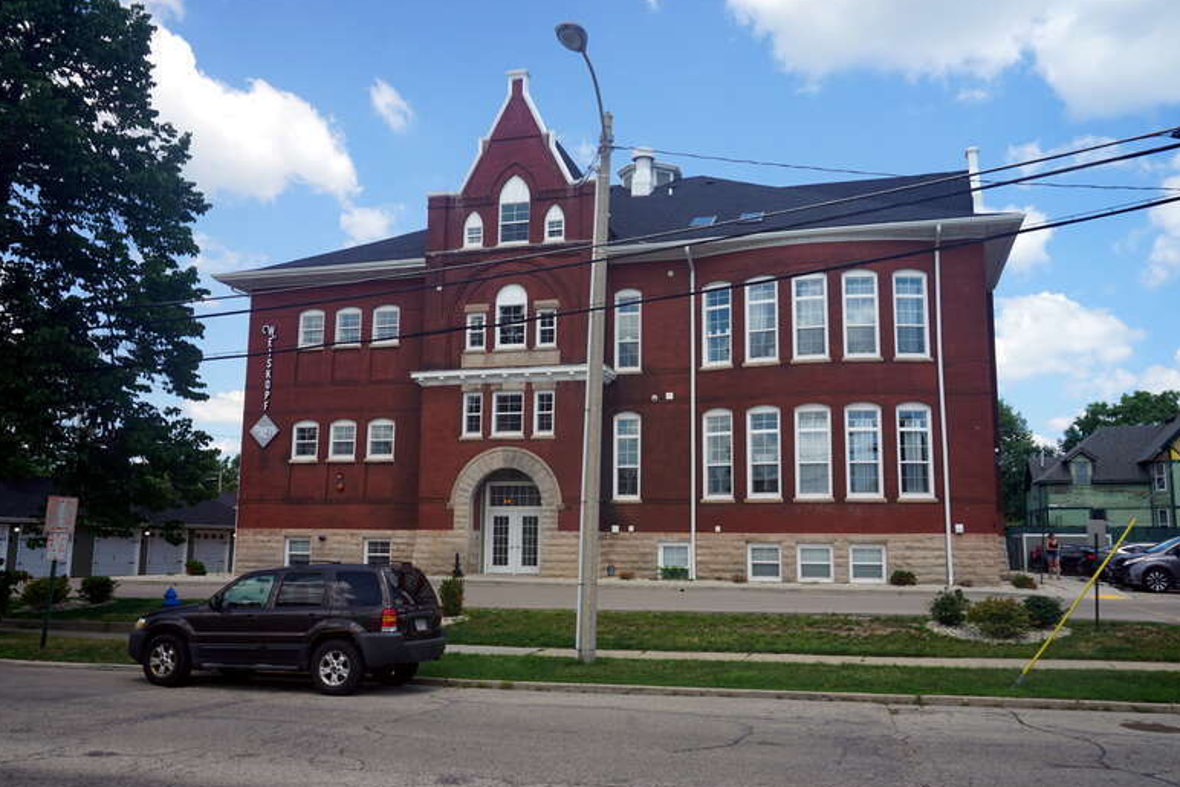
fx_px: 968
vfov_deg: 44.3
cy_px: 397
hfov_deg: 62.7
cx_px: 602
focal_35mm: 30
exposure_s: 1/125
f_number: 11
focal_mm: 19
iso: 100
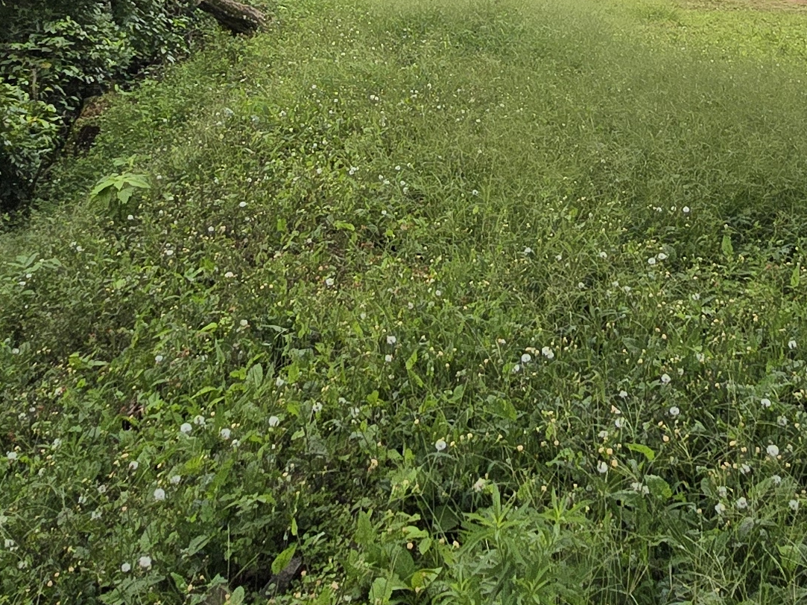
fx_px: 1119
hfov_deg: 39.4
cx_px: 510
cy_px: -20
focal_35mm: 48
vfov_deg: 28.2
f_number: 2.2
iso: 50
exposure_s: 1/629
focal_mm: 2.2
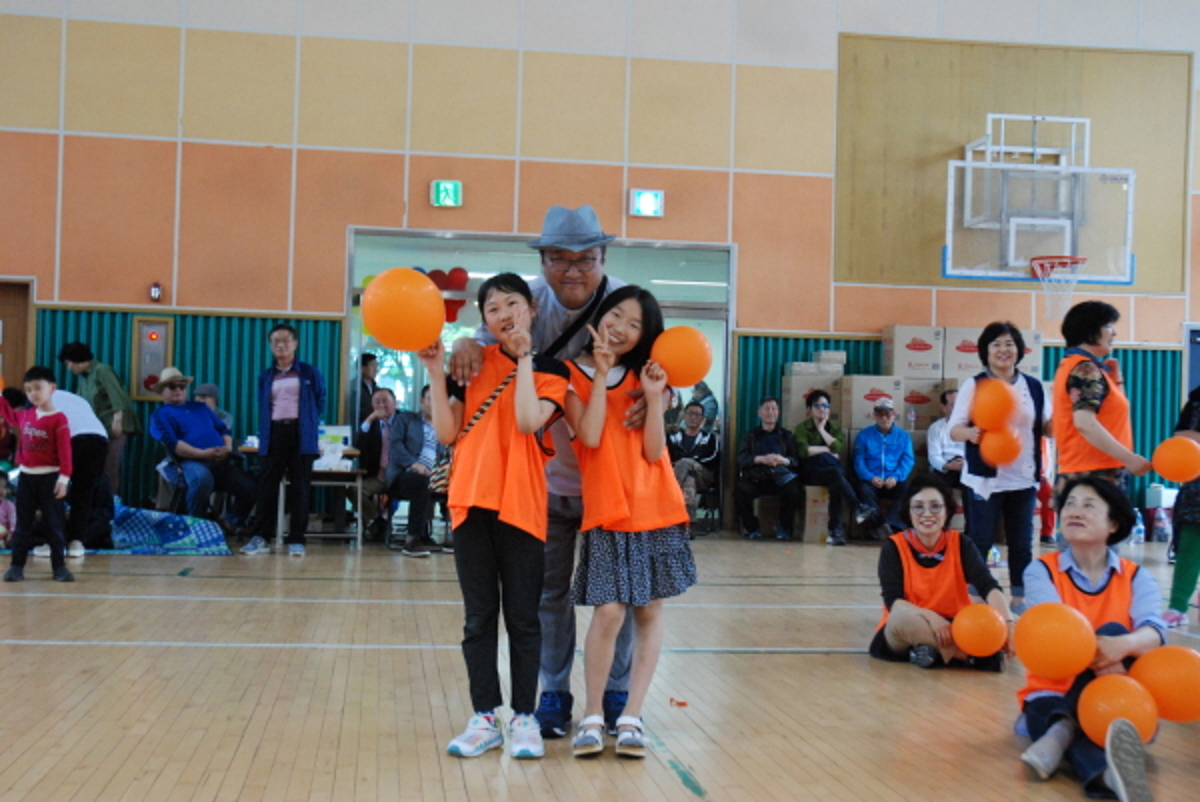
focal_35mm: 44
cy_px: 401
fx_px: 1451
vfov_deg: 30.9
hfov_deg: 44.9
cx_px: 600
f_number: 5.6
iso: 1600
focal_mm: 29
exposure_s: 1/40
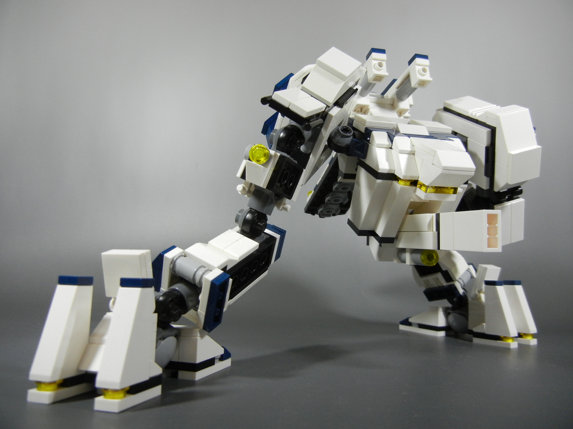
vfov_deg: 46.8
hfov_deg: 60.0
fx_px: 497
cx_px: 286
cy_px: 214
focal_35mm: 30
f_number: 3.5
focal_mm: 5.4
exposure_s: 1/63.6
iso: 400
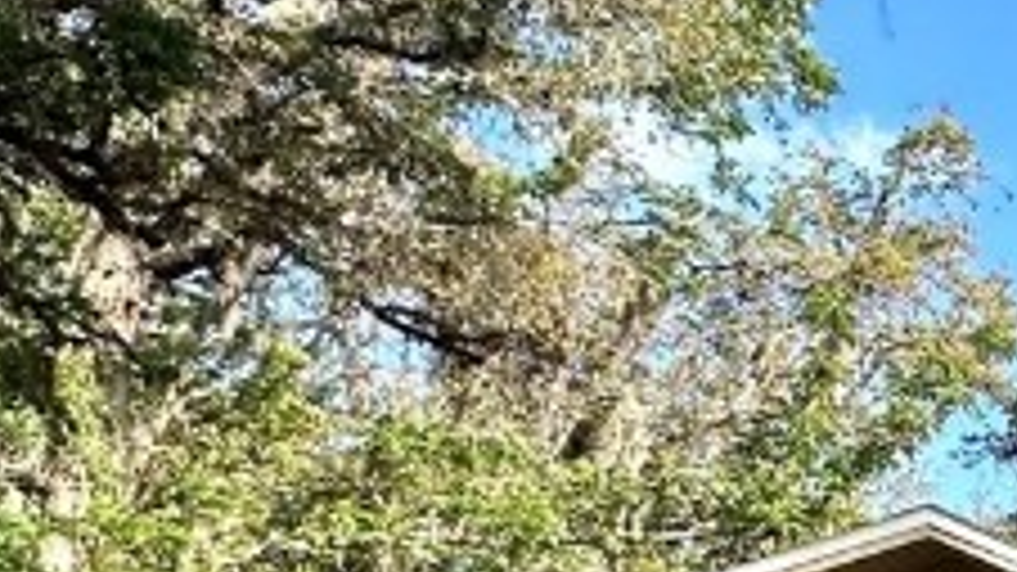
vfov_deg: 15.8
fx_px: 1860
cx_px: 1940
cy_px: 896
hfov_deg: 19.8
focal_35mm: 69
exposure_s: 1/600
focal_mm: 2.22
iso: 40
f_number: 2.2
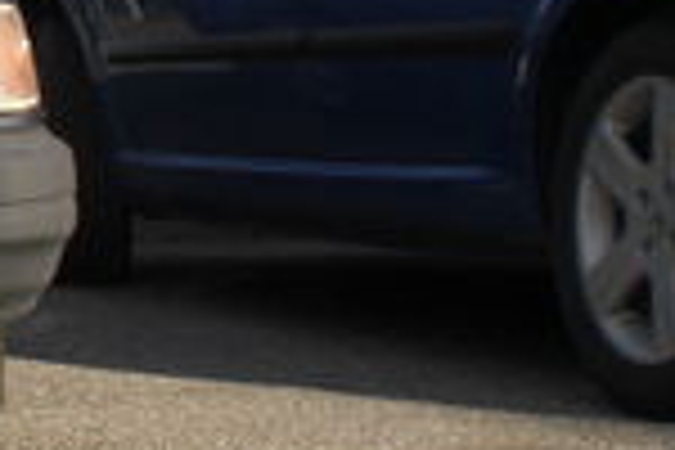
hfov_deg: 11.3
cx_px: -540
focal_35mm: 169
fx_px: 3169
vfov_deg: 8.1
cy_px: 184
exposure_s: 1/200
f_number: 5.6
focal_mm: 6.3
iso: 64
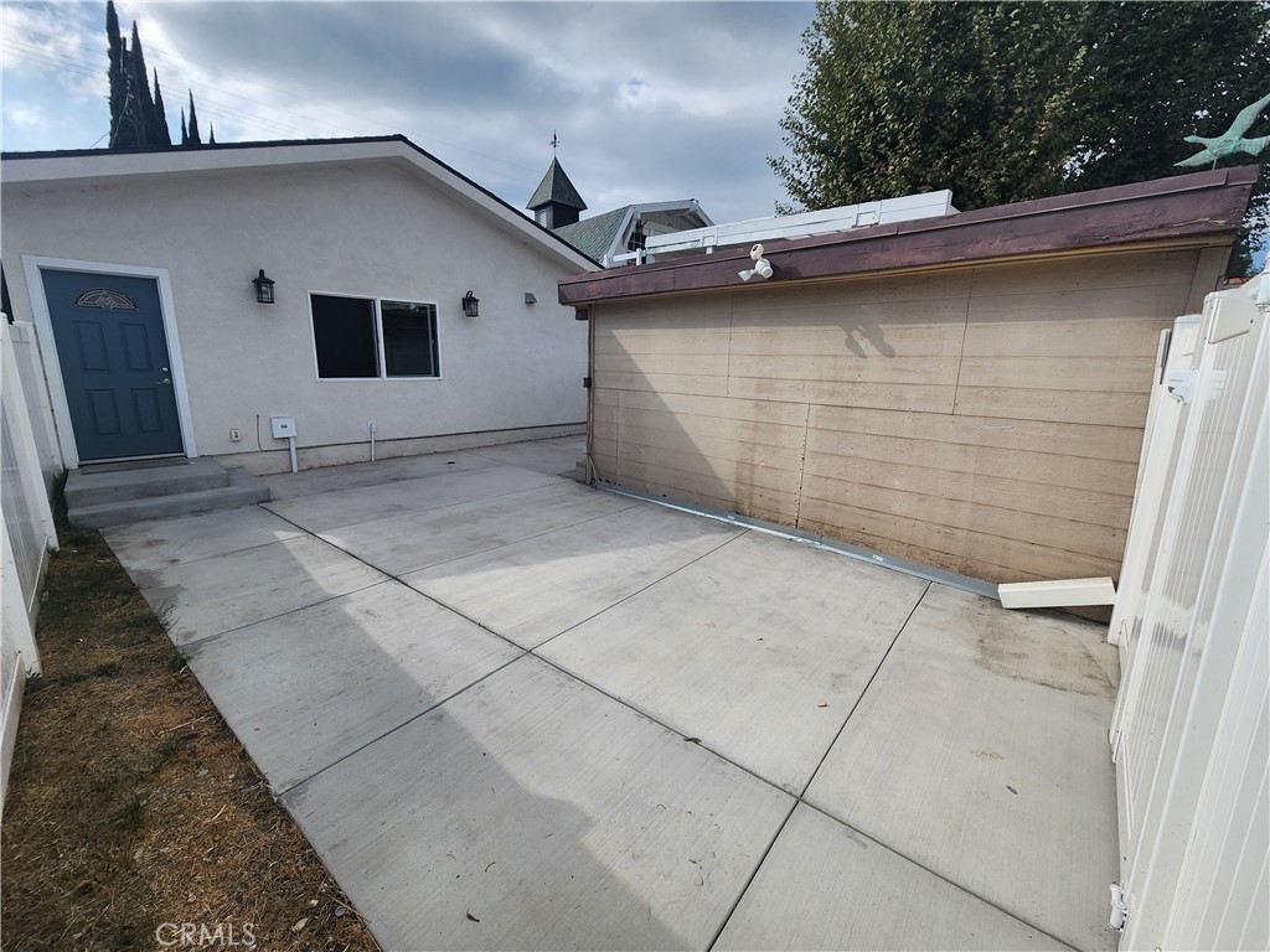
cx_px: 635
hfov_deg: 106.2
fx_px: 477
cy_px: 476
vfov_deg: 89.9
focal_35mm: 13
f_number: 2.2
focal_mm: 2.2
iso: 50
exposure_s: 1/2490
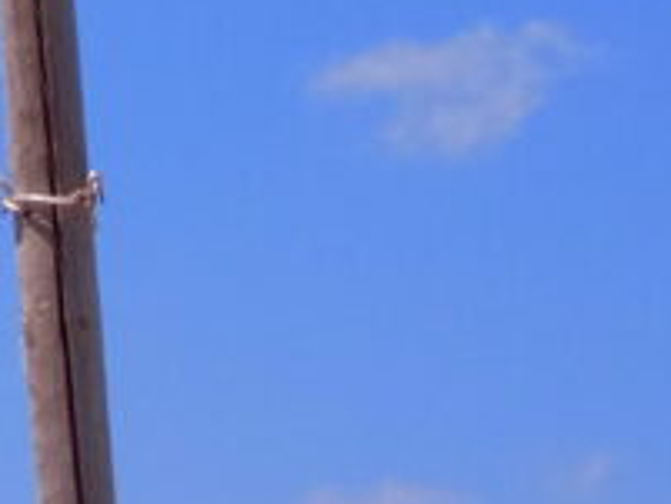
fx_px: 9097
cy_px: 37
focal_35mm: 469
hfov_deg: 4.2
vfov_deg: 3.2
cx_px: -671
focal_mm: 16.5
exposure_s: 1/200
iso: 64
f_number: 9.6
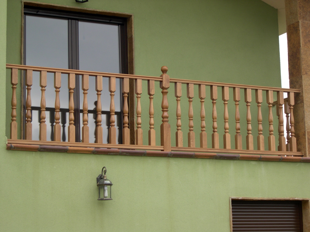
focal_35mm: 82
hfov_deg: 23.8
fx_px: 734
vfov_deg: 18.0
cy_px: 116
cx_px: 155
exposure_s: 1/90.5
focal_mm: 17.4
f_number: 4.1
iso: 100
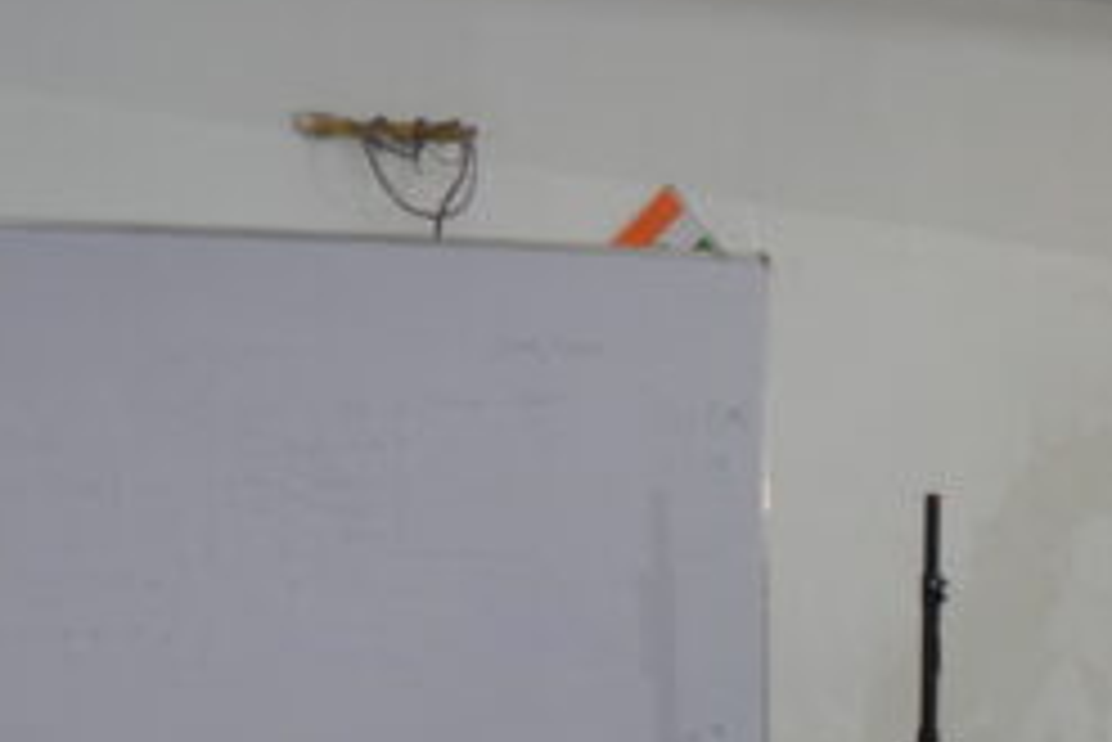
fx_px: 3461
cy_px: 1324
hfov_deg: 17.9
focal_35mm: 112
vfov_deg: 11.4
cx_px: 1071
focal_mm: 18
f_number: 3.5
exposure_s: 1/60
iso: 400
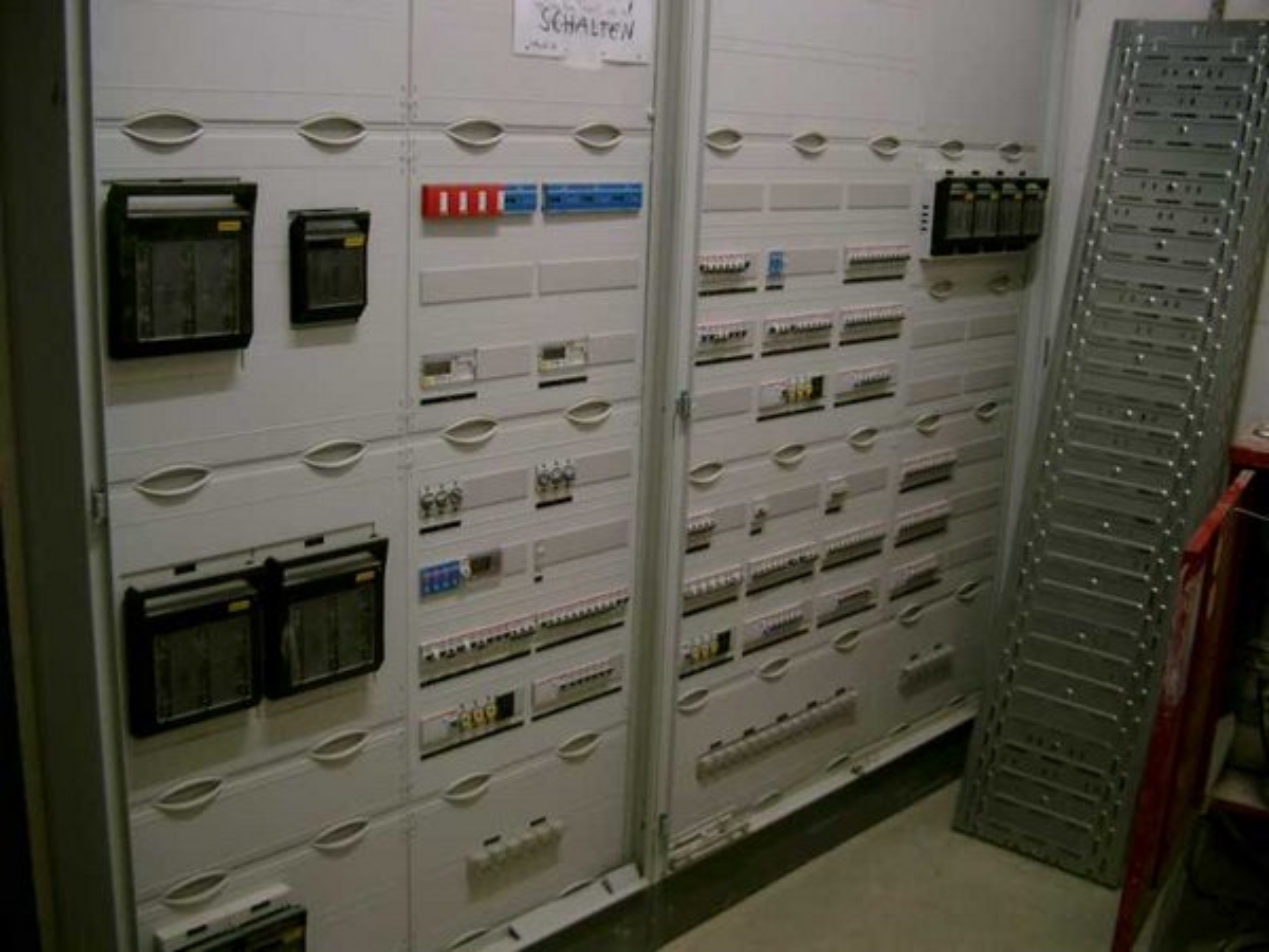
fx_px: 1356
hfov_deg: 50.1
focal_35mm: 37
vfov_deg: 38.7
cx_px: 634
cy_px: 476
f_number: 2.6
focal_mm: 7.6
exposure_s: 1/15
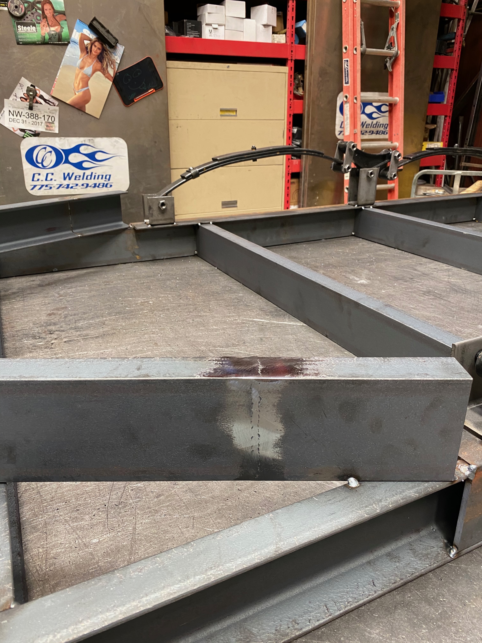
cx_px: 241
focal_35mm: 26
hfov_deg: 53.1
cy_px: 322
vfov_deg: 67.3
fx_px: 483
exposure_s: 1/60
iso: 160
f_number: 1.8
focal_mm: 4.25
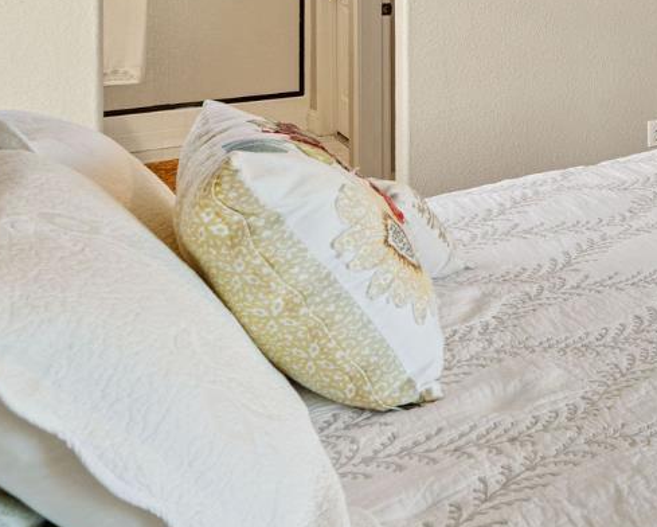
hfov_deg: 29.2
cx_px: 928
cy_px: -57
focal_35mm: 46
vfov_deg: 29.5
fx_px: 895
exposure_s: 1/8
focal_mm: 16
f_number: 10
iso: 640
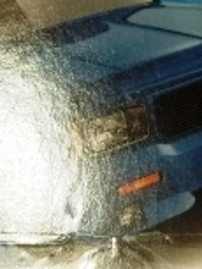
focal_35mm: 76
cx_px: 116
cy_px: 109
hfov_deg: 19.4
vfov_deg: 25.6
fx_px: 591
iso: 50
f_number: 1.7
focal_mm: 4.3
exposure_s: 1/552
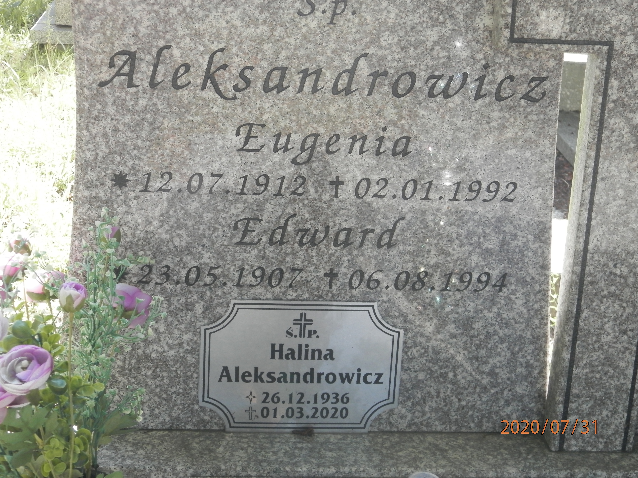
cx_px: 319
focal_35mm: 68
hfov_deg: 28.6
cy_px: 239
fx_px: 1253
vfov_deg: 21.6
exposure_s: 1/125
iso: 200
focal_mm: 12.2
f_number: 4
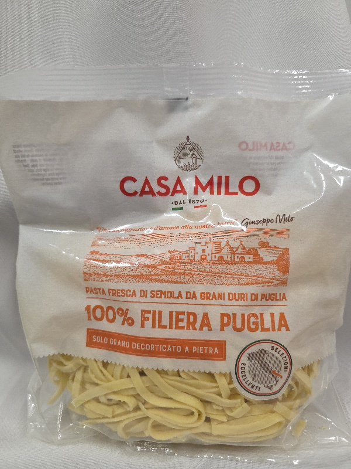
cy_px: 234
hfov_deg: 58.9
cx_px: 176
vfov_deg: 73.9
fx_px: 311
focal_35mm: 23
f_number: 1.7
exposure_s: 1/101
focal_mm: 6.3
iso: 320
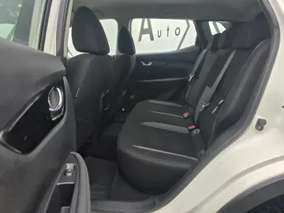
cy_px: 106
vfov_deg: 58.9
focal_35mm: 23
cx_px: 142
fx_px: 189
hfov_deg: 73.9
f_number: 1.7
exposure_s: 1/180
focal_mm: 6.3
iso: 64
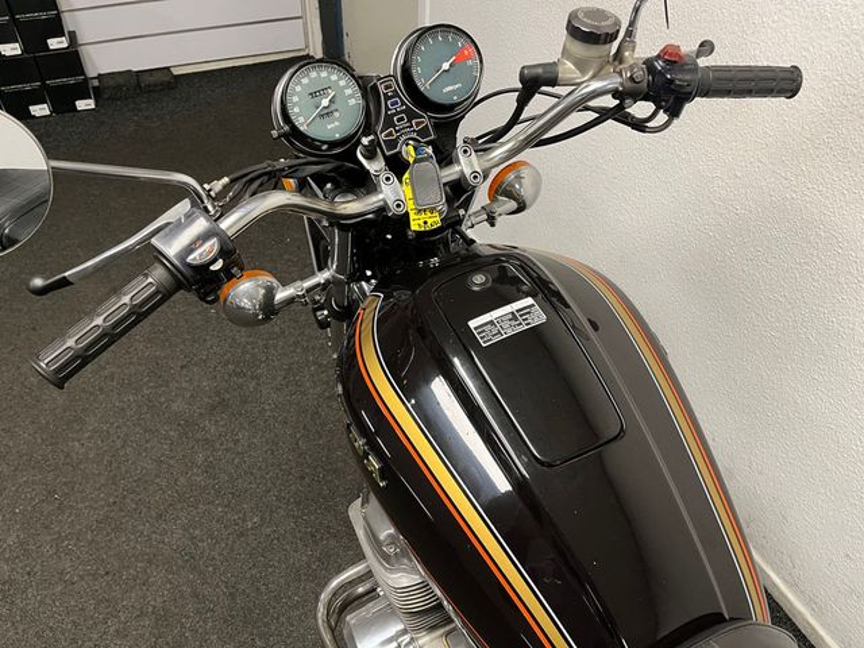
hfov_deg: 67.3
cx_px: 432
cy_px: 324
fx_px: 649
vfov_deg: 53.1
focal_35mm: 26
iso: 125
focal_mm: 5.1
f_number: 1.6
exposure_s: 1/50
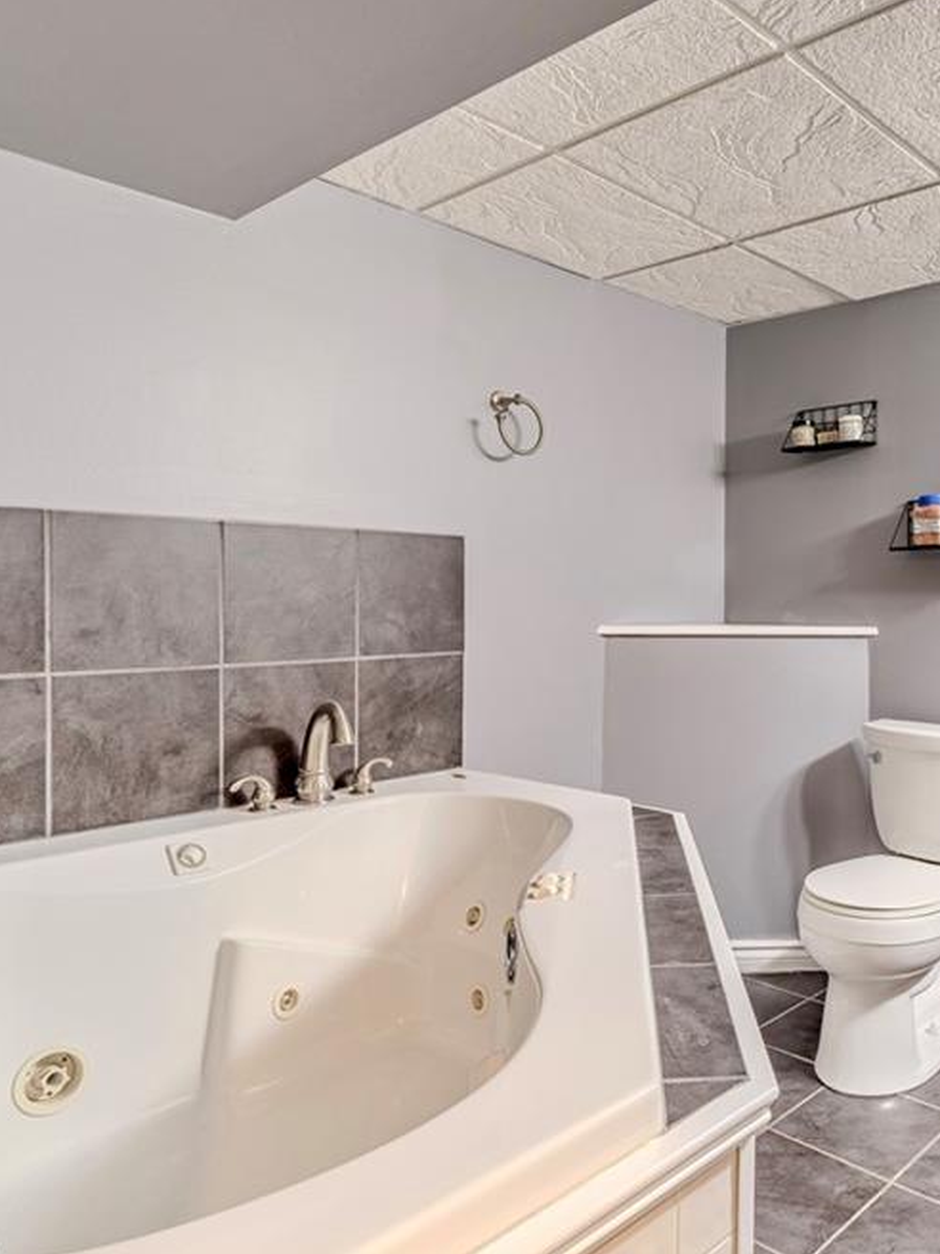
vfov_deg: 69.9
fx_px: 896
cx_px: 757
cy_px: 610
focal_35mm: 25
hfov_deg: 51.7
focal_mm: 11
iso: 100
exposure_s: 1/10
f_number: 8
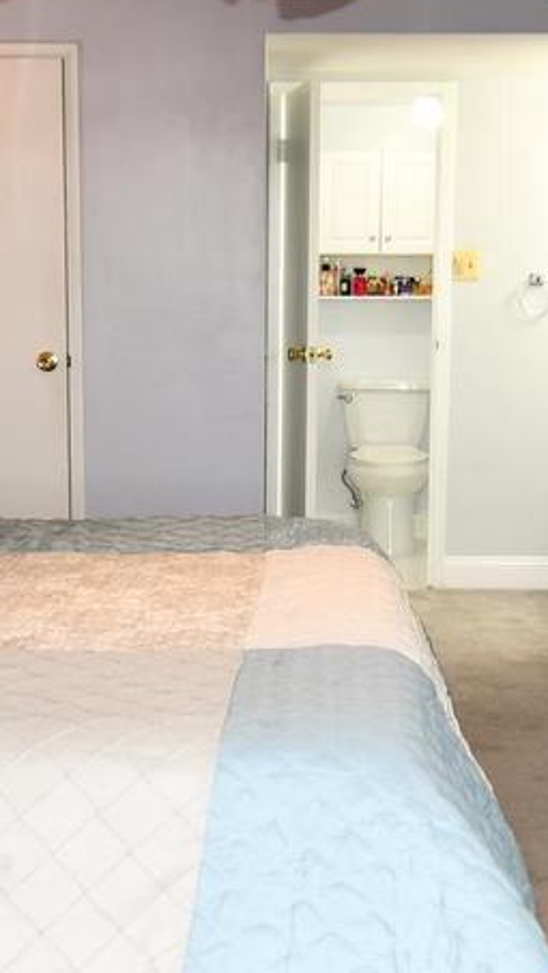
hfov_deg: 19.9
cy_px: 629
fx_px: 1549
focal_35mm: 60
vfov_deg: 34.6
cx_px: 120
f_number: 4
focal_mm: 12
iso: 320
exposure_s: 1/60
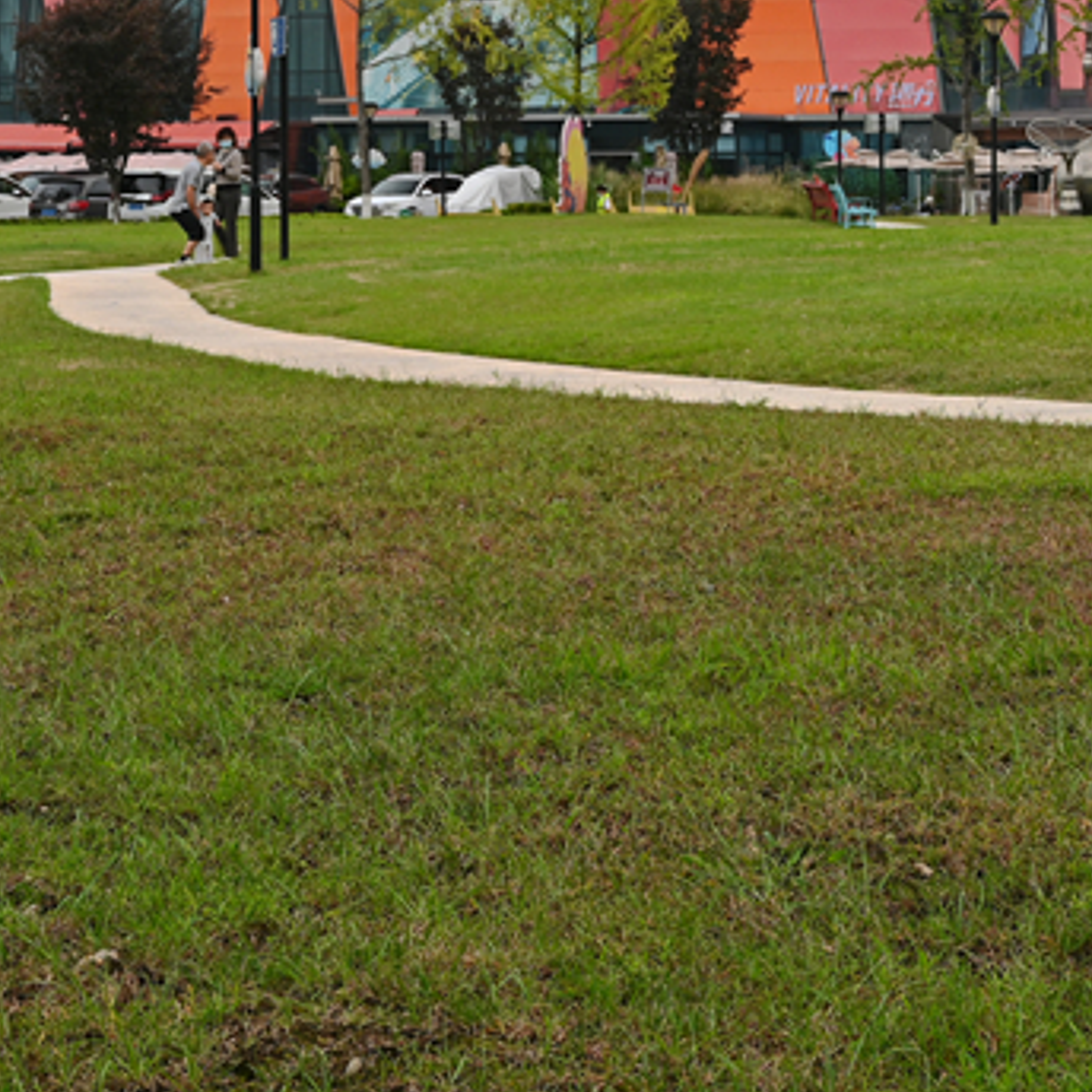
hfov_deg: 18.6
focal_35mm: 93
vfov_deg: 18.3
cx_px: 540
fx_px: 3336
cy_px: 117
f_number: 8
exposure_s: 1/30
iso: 100
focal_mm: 31.5
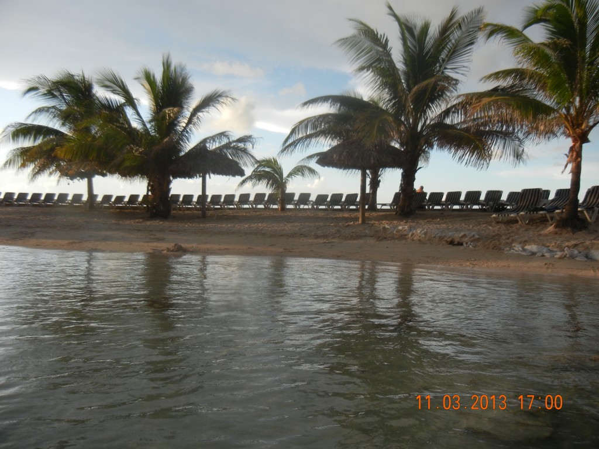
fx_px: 519
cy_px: 224
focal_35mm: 30
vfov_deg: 46.8
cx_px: 300
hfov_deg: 60.0
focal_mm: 5.4
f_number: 3.5
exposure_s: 1/522
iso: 160
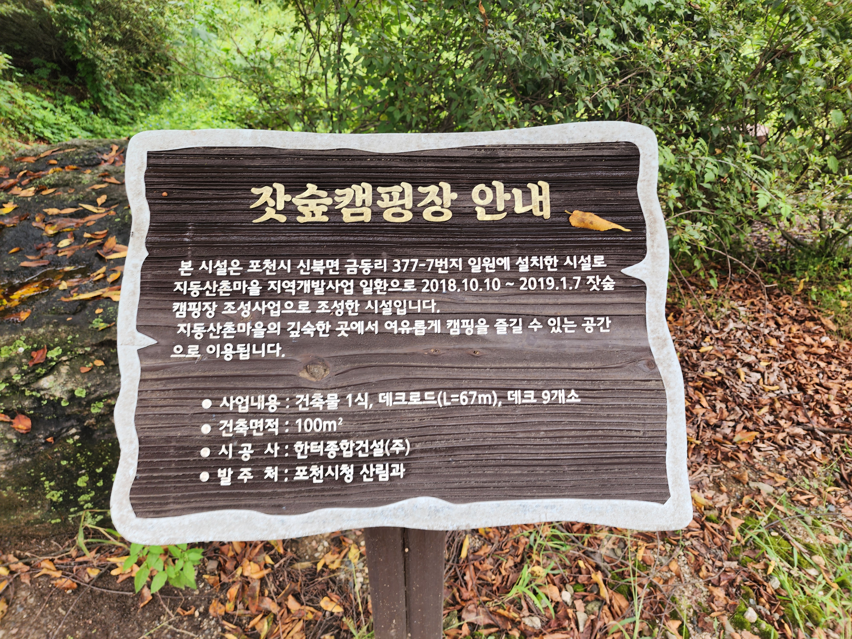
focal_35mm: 23
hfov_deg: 73.9
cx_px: 426
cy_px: 320
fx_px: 566
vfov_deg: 58.9
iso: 25
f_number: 1.8
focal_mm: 6.4
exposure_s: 1/120
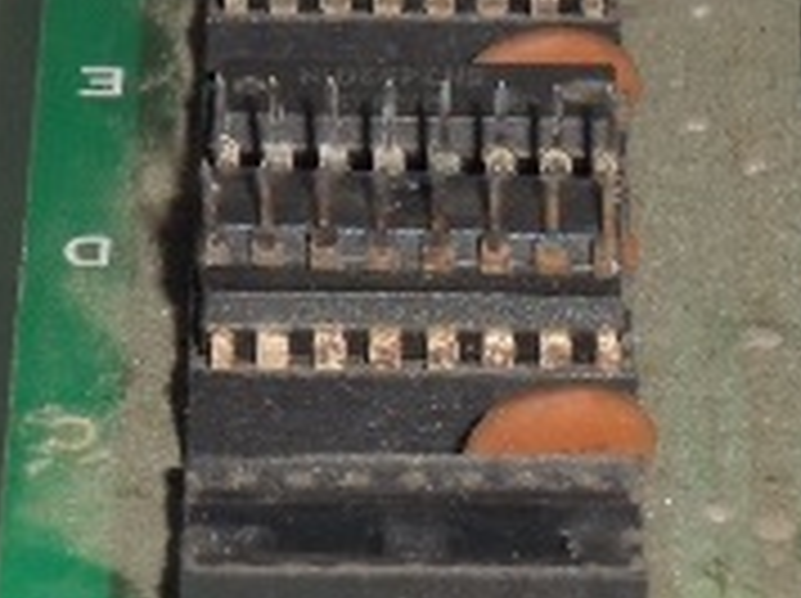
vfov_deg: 5.9
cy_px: 310
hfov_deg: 7.8
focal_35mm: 252
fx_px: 5823
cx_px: 873
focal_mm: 17.9
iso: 160
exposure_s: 1/60
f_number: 14.1
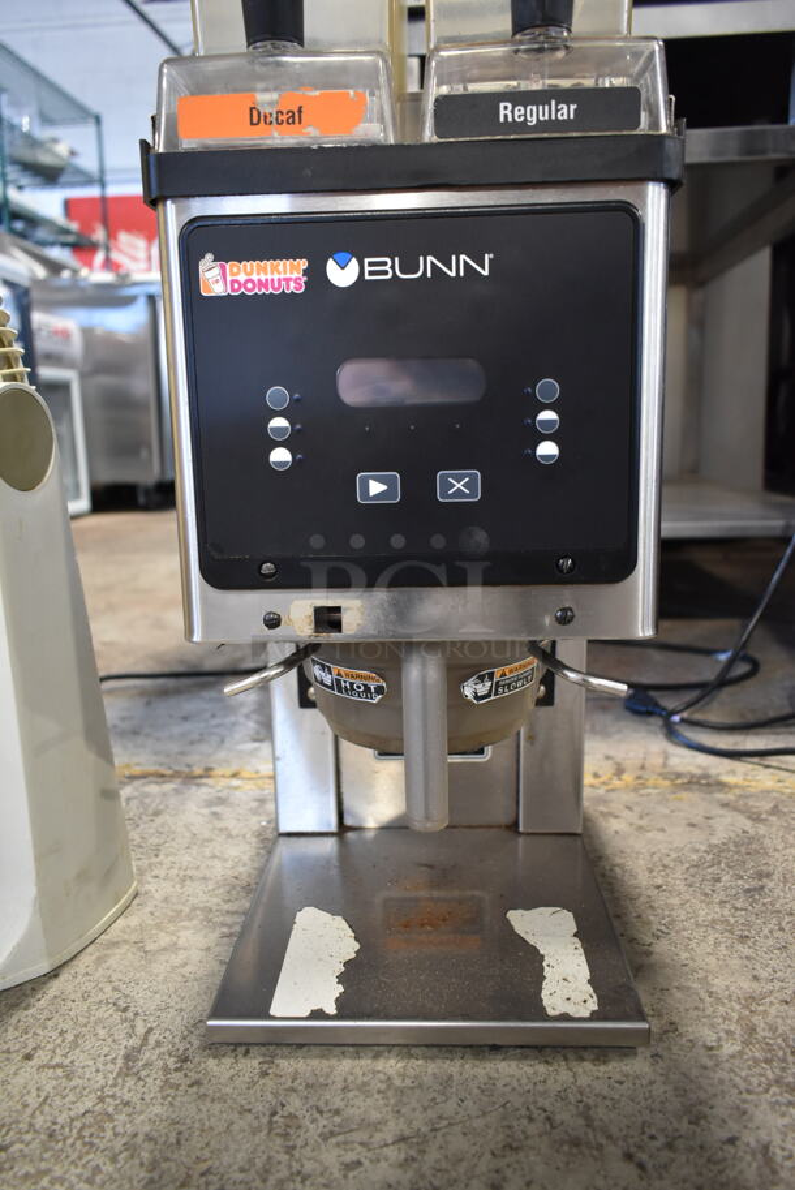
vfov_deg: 67.3
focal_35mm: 27
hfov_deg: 48.0
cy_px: 595
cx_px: 398
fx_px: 893
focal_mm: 18
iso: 1000
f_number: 3.5
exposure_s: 1/30
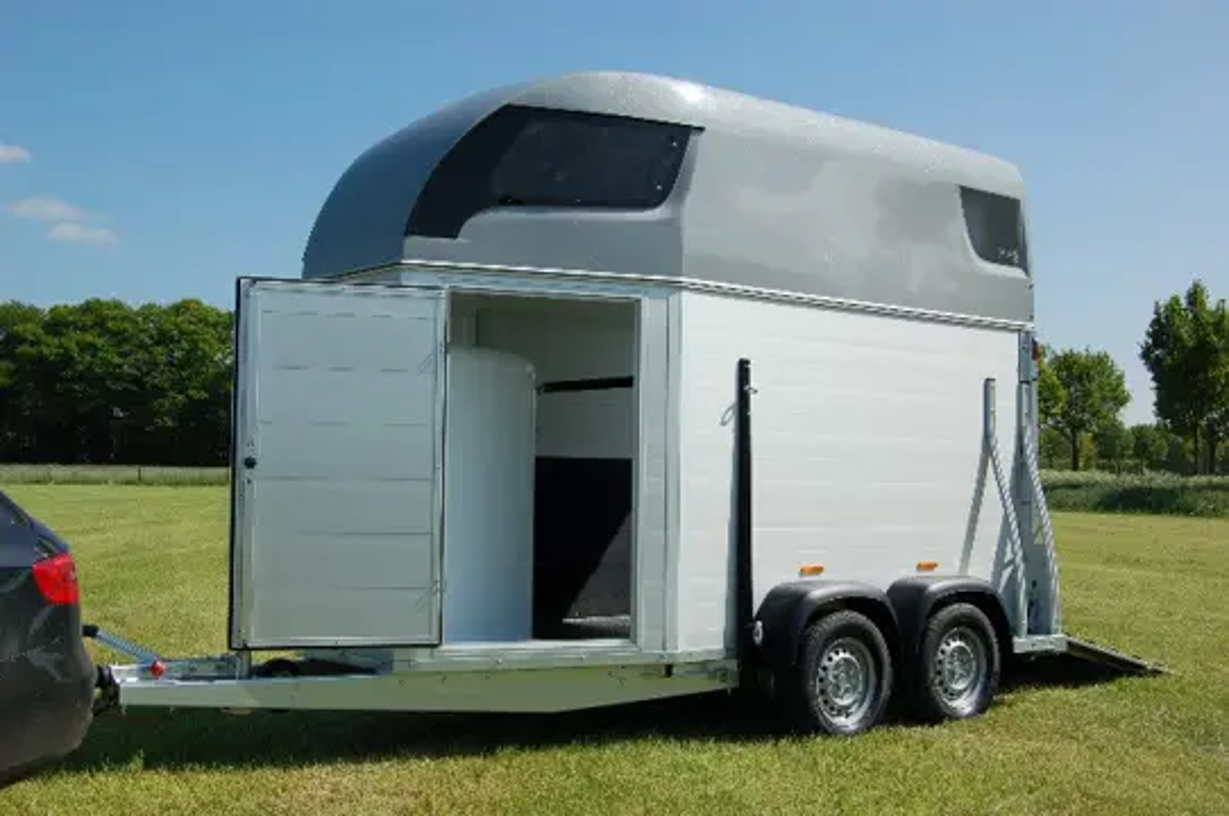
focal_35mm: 45
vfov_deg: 29.8
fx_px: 1534
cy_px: 408
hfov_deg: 43.7
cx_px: 614
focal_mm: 30
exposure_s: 1/400
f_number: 10
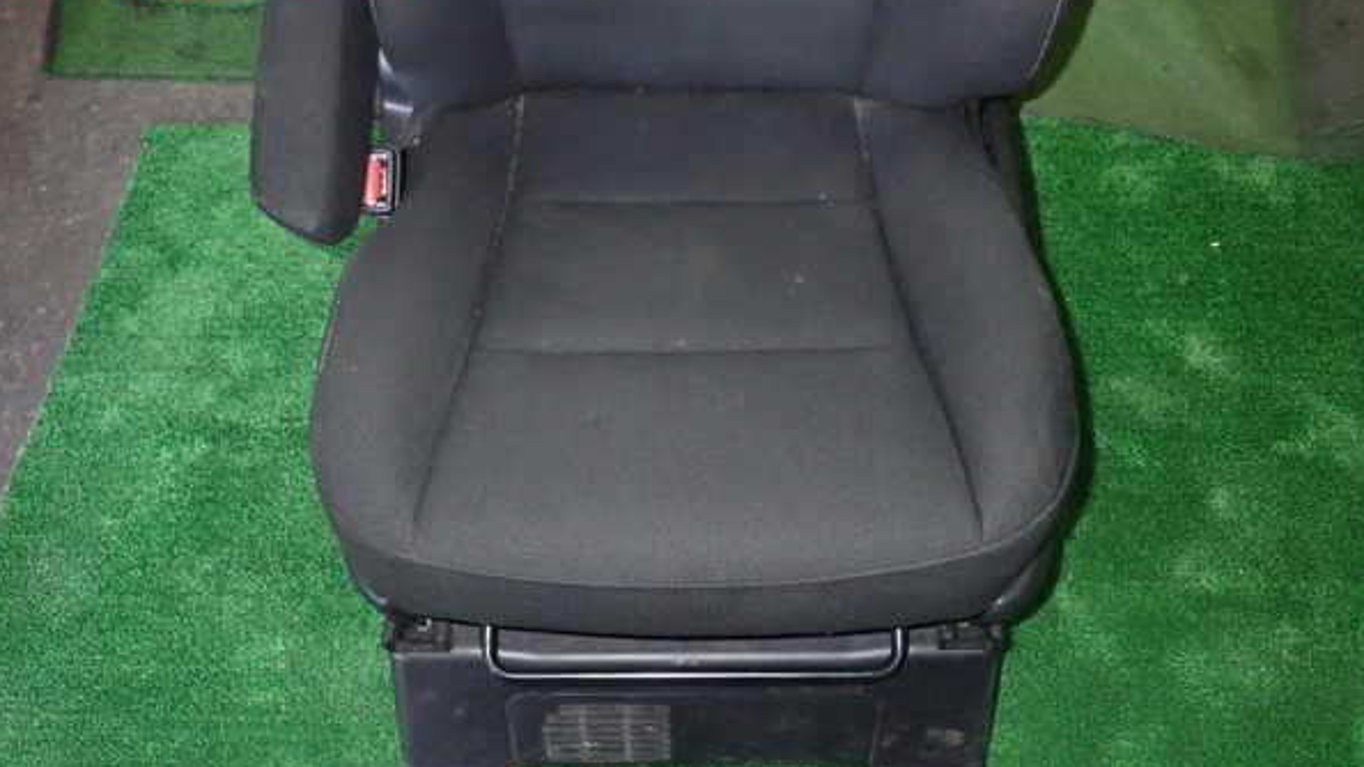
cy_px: 450
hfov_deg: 59.5
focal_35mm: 33
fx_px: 1193
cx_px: 680
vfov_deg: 35.5
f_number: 6.3
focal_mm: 5.4
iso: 1000
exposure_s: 1/30
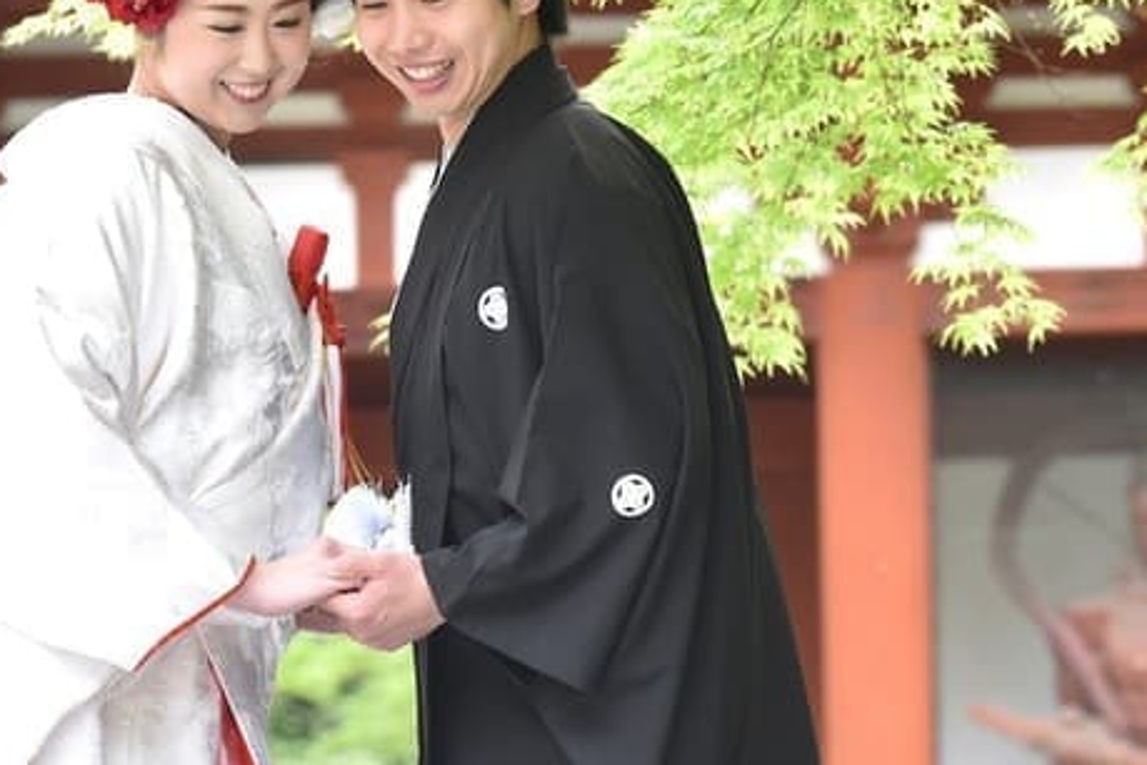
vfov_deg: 4.0
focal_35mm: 345
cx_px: 1327
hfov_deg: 5.9
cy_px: -174
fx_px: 10991
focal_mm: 110
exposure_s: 1/320
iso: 1000
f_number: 5.6
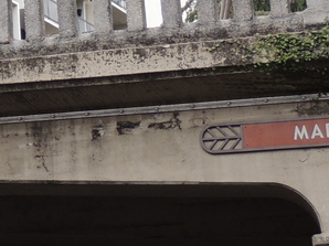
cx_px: -304
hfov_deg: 10.6
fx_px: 1633
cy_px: -121
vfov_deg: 8.4
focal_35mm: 172
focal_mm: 7.1
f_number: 3.3
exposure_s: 1/60
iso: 100
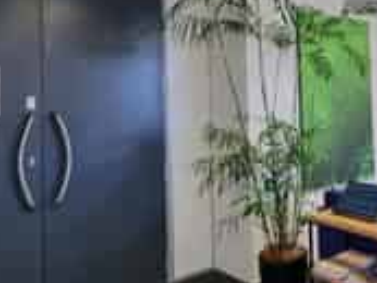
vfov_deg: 38.3
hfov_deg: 45.1
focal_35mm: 37
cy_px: 95
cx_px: 345
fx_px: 403
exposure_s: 1/50
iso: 125
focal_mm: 2.2
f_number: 2.2
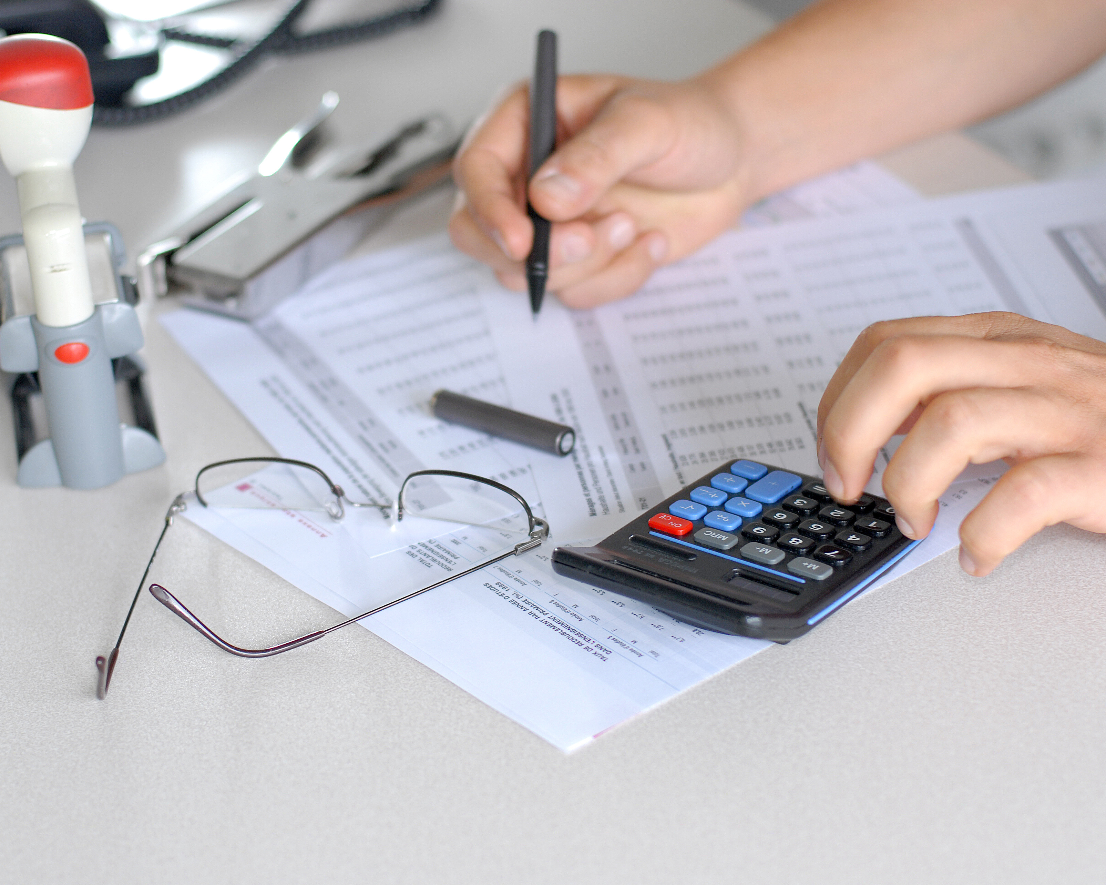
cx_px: 537
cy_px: 442
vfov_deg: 18.1
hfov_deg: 22.5
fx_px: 2782
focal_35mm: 85
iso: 200
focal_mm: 50
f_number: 2.5
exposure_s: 1/80
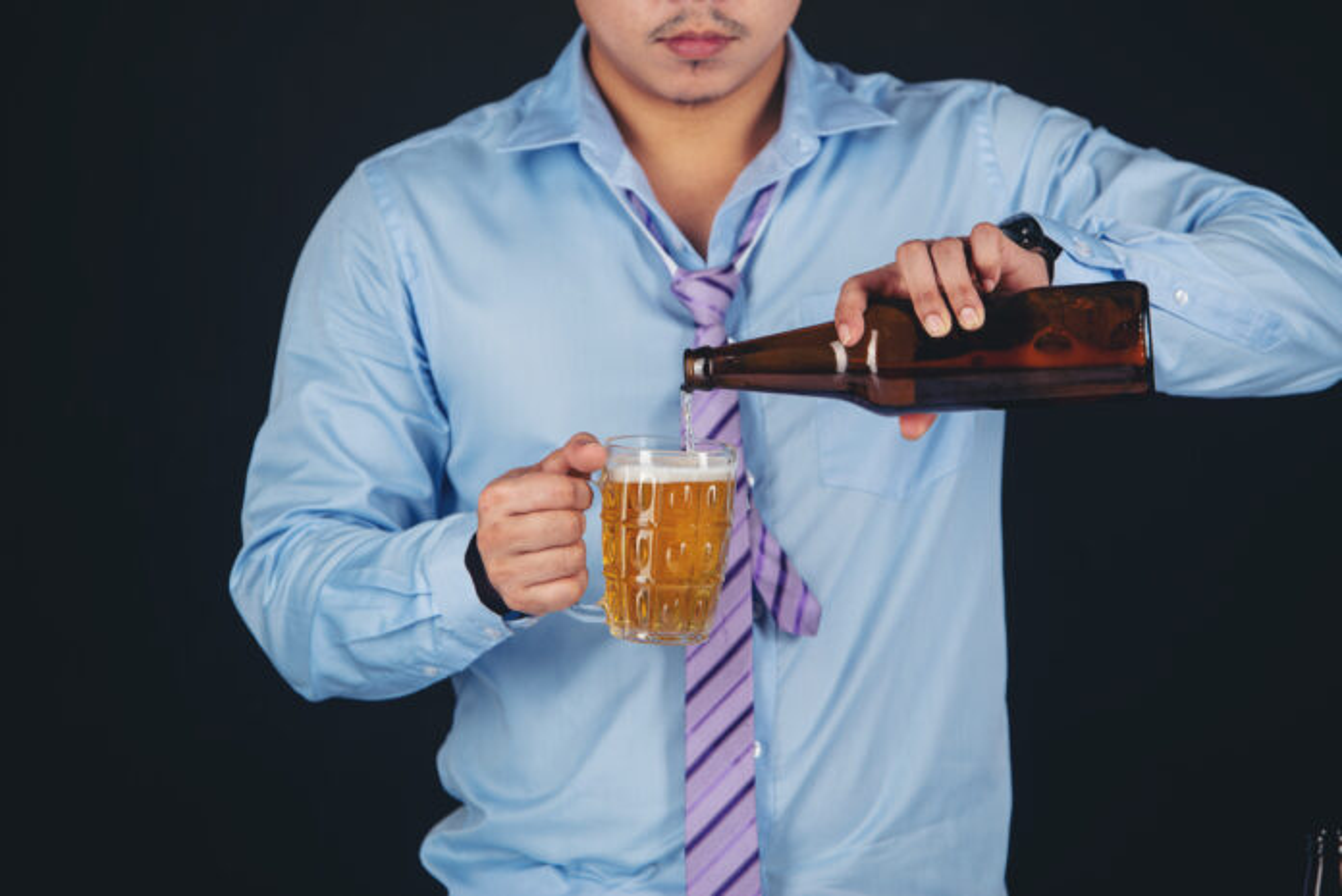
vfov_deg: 7.6
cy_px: 448
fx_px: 6714
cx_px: 671
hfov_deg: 11.4
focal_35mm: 180
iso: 100
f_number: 4
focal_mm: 180
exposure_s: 1/200
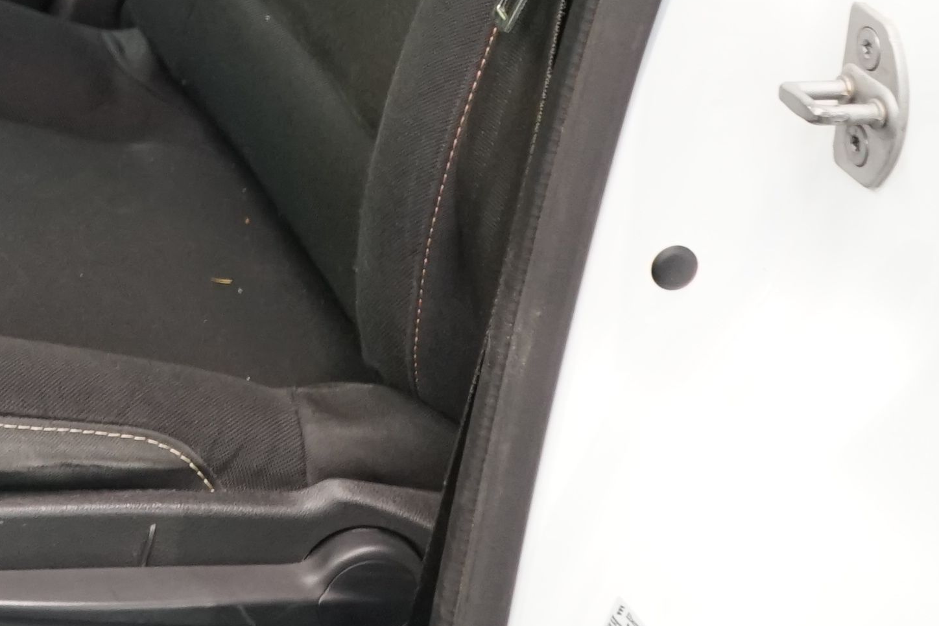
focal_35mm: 116
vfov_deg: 11.0
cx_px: -475
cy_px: -516
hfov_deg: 16.1
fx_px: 3026
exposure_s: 1/30
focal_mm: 28
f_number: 4
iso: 1250
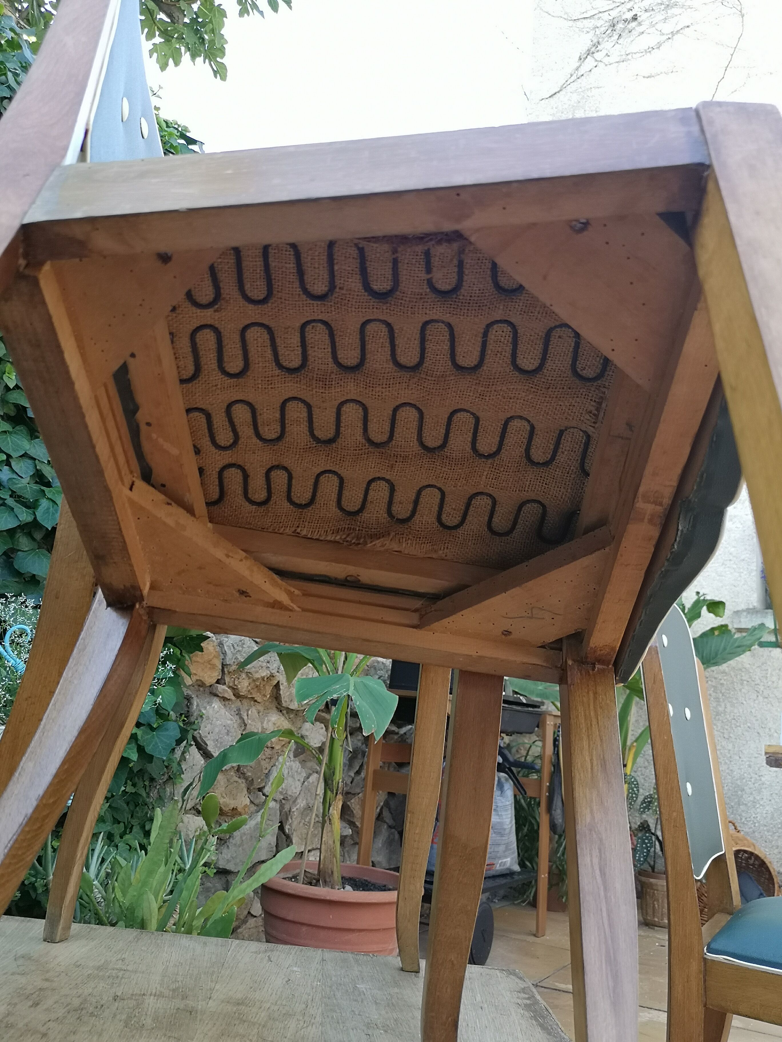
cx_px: 391
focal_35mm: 30
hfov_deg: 46.8
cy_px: 521
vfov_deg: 60.0
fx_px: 904
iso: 64
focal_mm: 5.58
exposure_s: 1/100
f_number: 1.8
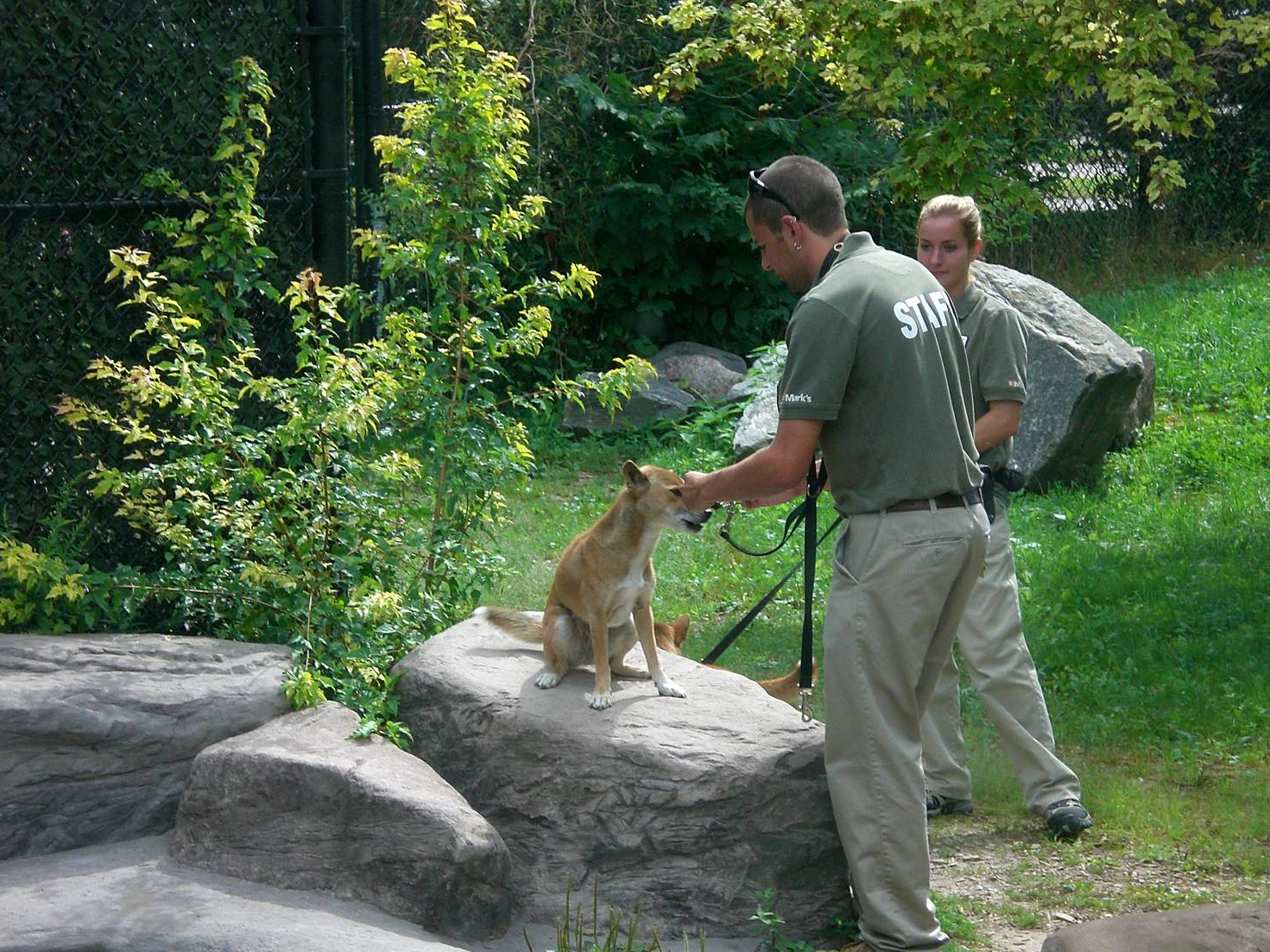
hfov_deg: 15.9
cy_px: 501
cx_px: 687
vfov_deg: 12.0
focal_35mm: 124
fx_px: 4549
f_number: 5.9
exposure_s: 1/125
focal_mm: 18.9
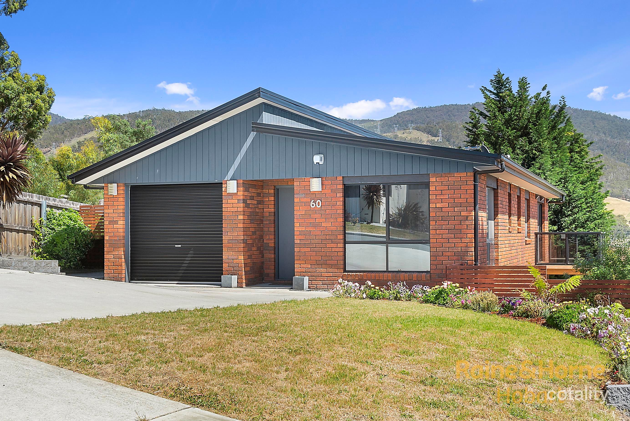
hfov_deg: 42.7
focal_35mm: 46
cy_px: 210
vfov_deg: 29.3
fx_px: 805
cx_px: 315
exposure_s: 1/200
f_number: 8
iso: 320
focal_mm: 31
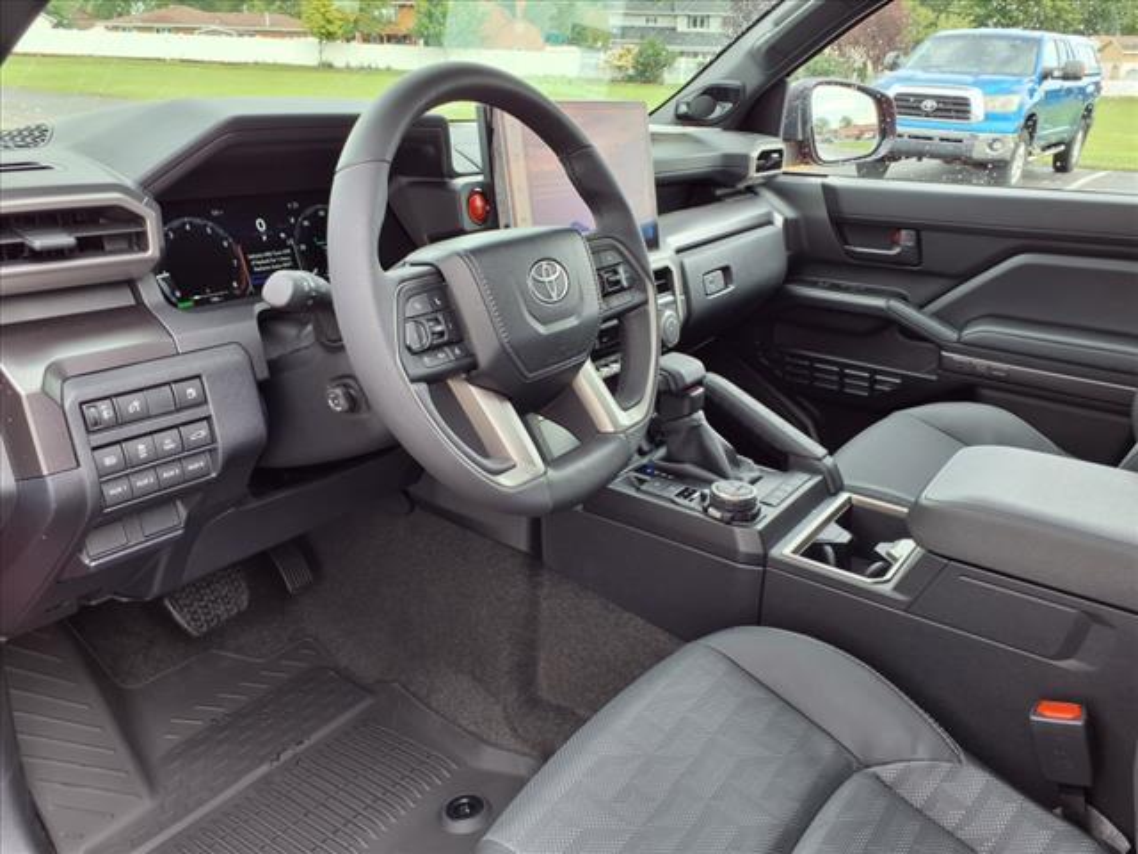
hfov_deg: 65.3
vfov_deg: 51.4
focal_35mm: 27
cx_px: 569
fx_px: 888
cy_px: 427
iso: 50
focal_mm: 3.58
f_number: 1.9
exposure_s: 1/120
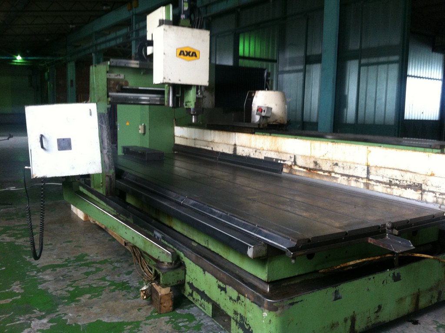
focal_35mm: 35
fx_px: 449
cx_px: 222
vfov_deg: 40.6
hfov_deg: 52.7
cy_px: 166
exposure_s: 1/15
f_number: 2.8
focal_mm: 3.85
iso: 160
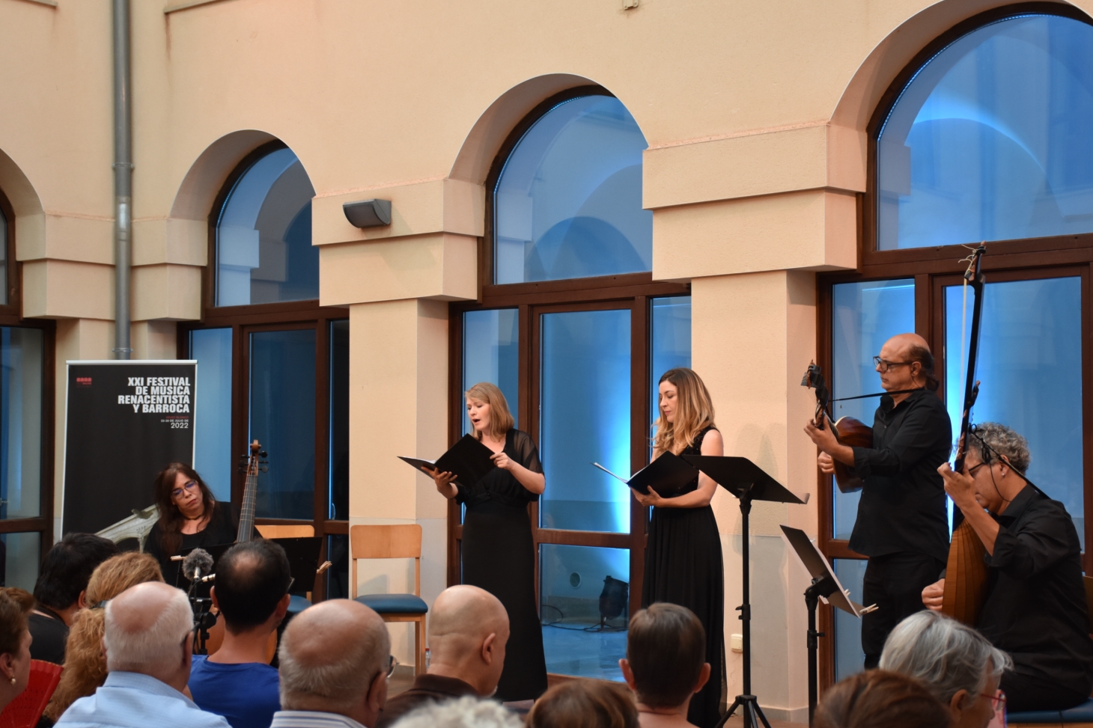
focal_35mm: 58
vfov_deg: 23.6
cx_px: 582
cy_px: 378
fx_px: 1747
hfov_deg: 34.7
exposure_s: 1/80
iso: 800
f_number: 4.5
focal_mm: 35
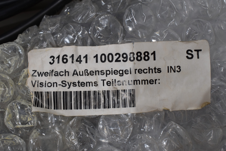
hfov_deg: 38.9
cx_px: 113
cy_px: 76
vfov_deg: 26.5
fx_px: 320
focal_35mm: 51
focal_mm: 34
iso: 360
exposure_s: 1/60
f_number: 8
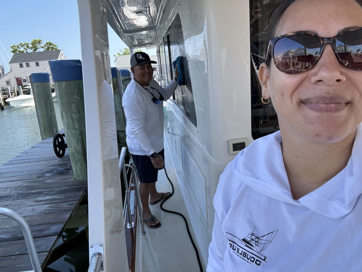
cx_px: 181
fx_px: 241
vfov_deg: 58.9
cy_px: 136
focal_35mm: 23
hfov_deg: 73.9
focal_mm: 2.69
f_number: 1.9
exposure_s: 1/209
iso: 25
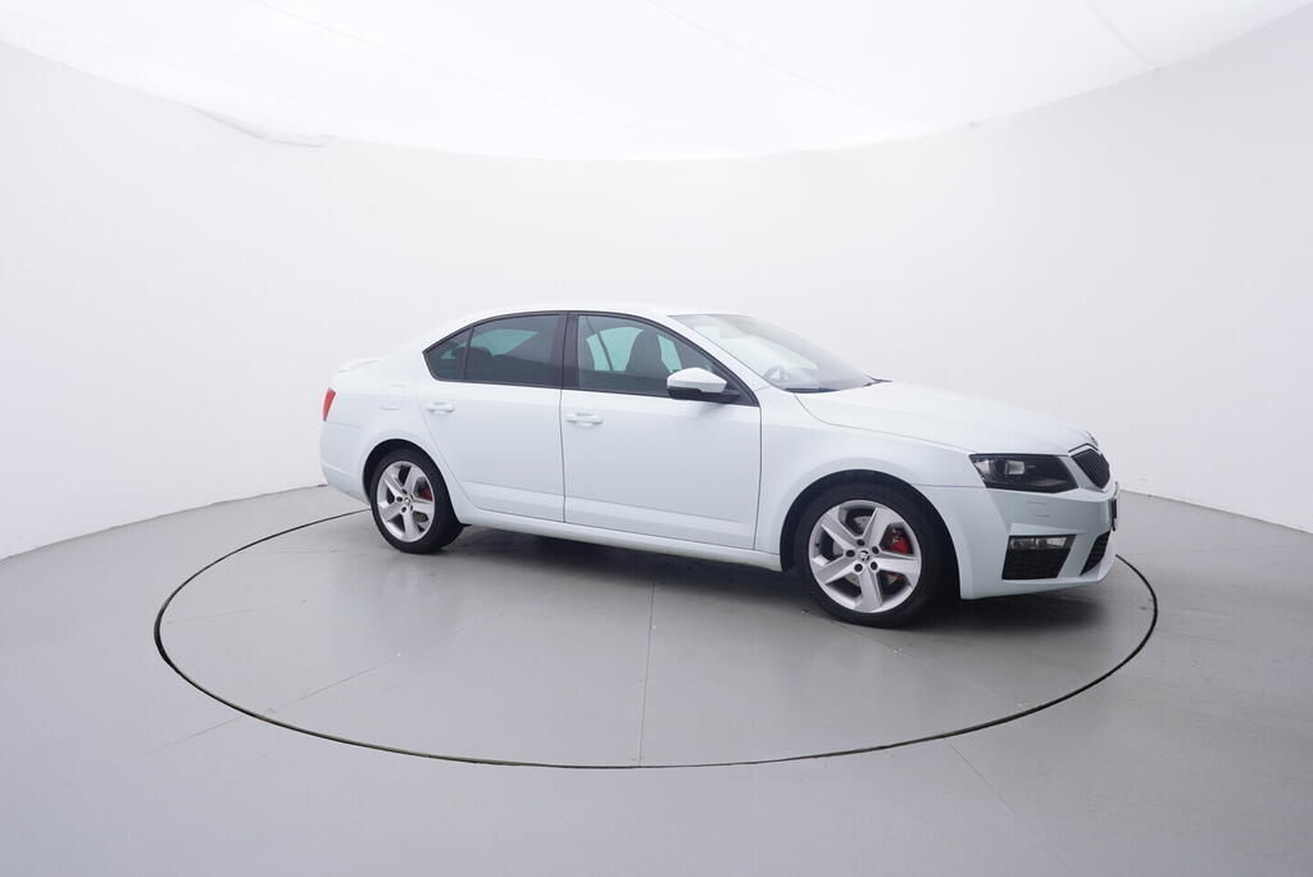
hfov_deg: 77.3
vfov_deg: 56.2
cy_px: 438
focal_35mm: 22
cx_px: 656
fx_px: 821
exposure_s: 1/80
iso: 200
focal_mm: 15
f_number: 5
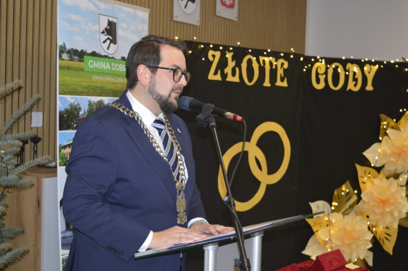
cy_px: 130
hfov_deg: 36.3
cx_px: 190
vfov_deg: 24.6
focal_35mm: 55
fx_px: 623
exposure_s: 1/60
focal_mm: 34
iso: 500
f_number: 4.5
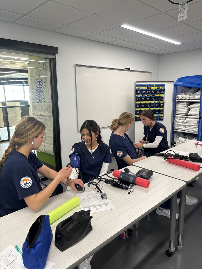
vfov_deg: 67.3
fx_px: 202
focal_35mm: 26
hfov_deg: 53.1
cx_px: 101
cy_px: 134
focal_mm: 5.96
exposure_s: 1/60
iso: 125
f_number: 1.6
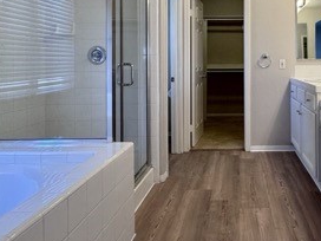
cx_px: 241
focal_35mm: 33
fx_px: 306
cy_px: 59
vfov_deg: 41.6
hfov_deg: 52.9
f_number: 2.2
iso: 100
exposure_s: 1/120
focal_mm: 2.22
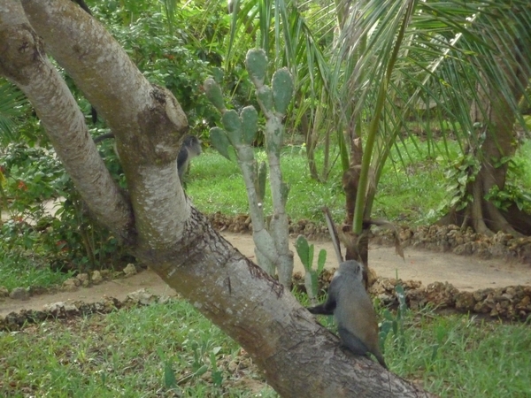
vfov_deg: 15.9
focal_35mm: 93
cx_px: 266
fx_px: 1427
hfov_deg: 21.1
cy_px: 199
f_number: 5.5
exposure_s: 1/50
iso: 800
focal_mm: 16.4
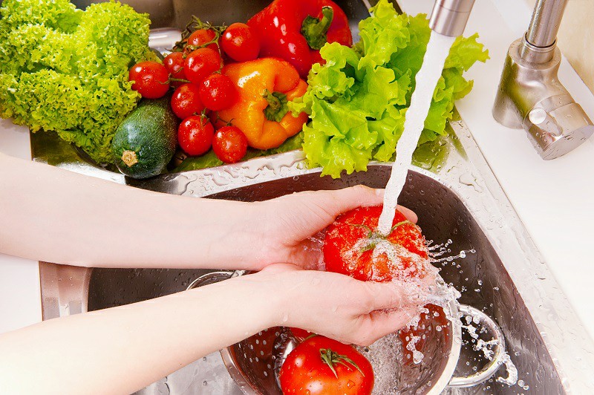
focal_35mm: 48
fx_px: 791
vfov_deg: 28.0
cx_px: 297
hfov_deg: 41.1
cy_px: 198
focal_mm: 48
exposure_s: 1/4000
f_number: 10
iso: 200
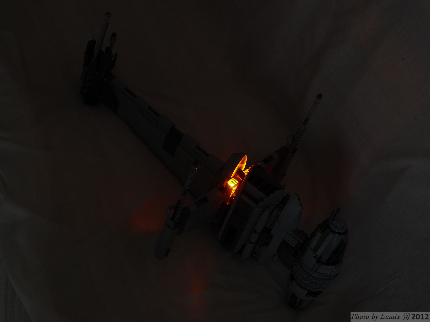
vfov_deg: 24.4
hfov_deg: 32.2
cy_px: 161
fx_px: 745
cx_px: 215
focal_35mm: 60
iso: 80
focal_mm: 12.8
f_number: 3.5
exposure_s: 1.3
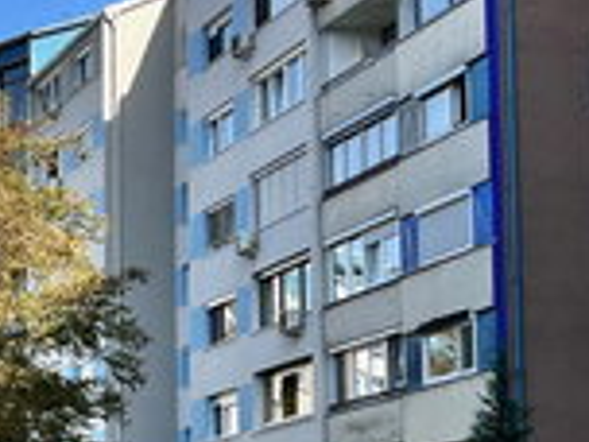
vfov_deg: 13.6
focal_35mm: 107
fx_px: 1821
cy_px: 473
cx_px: -231
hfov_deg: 17.0
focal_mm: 5.7
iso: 50
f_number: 1.5
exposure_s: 1/1531
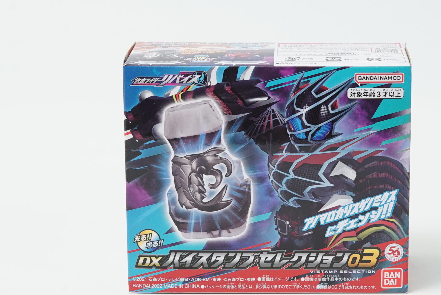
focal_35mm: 151
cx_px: 281
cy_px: 182
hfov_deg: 13.6
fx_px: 1851
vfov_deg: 9.1
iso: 1000
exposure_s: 1/20
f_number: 10
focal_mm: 75
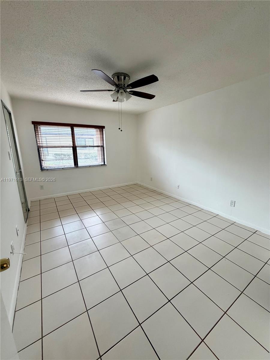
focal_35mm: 14
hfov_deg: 85.7
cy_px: 180
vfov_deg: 102.1
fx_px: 146
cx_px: 135
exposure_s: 1/120
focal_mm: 2.22
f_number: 2.2
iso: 200
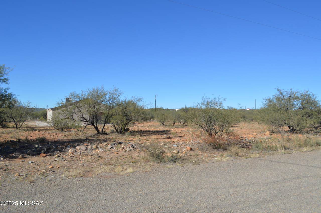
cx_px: 160
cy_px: 106
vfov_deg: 47.8
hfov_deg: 67.4
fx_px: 241
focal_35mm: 27
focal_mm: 18
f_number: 9
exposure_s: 1/320
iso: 100
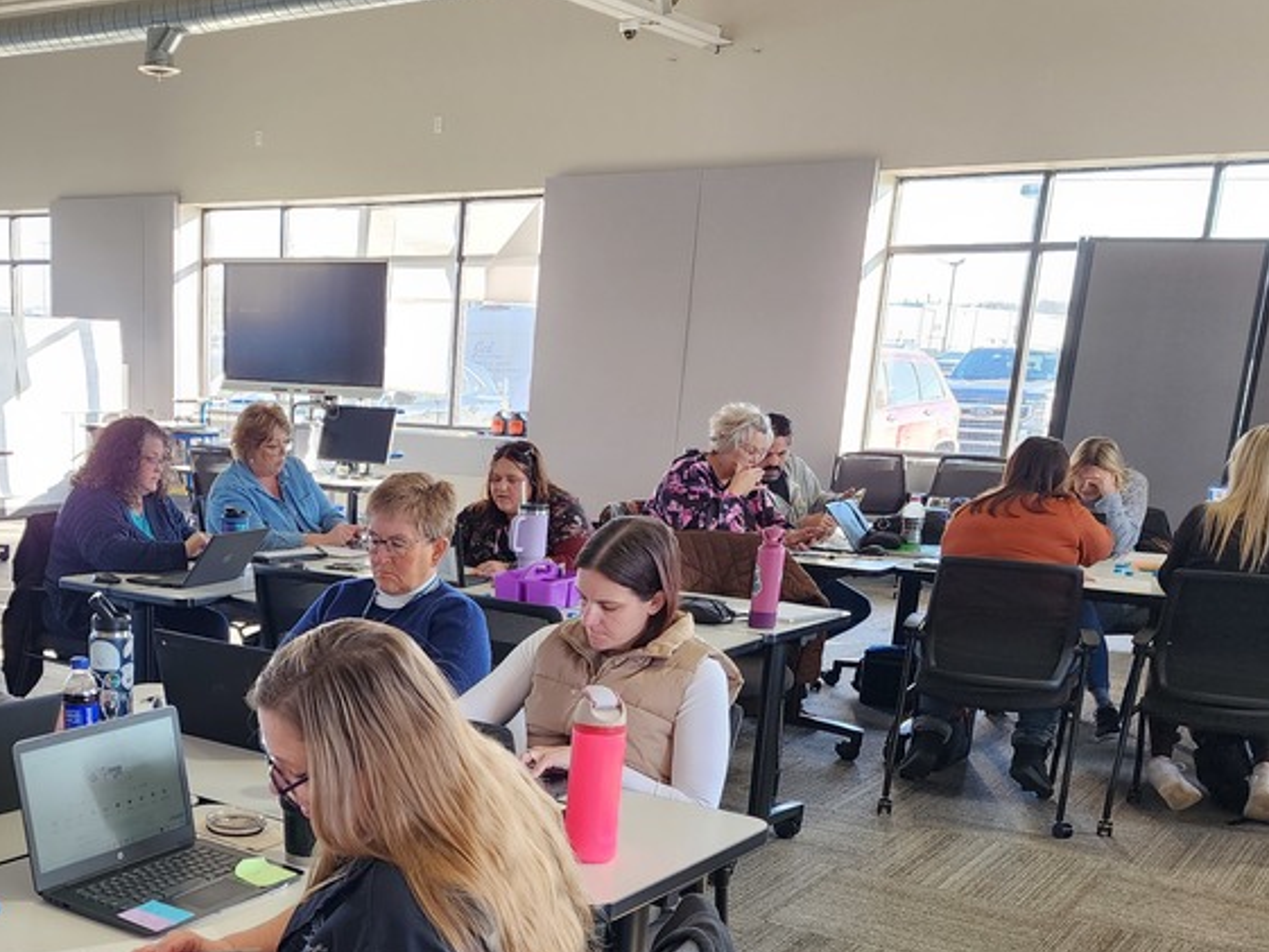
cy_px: 746
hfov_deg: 43.0
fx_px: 1540
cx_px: 278
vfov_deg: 33.5
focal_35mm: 42
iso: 125
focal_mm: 6.4
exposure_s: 1/180
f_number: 1.8
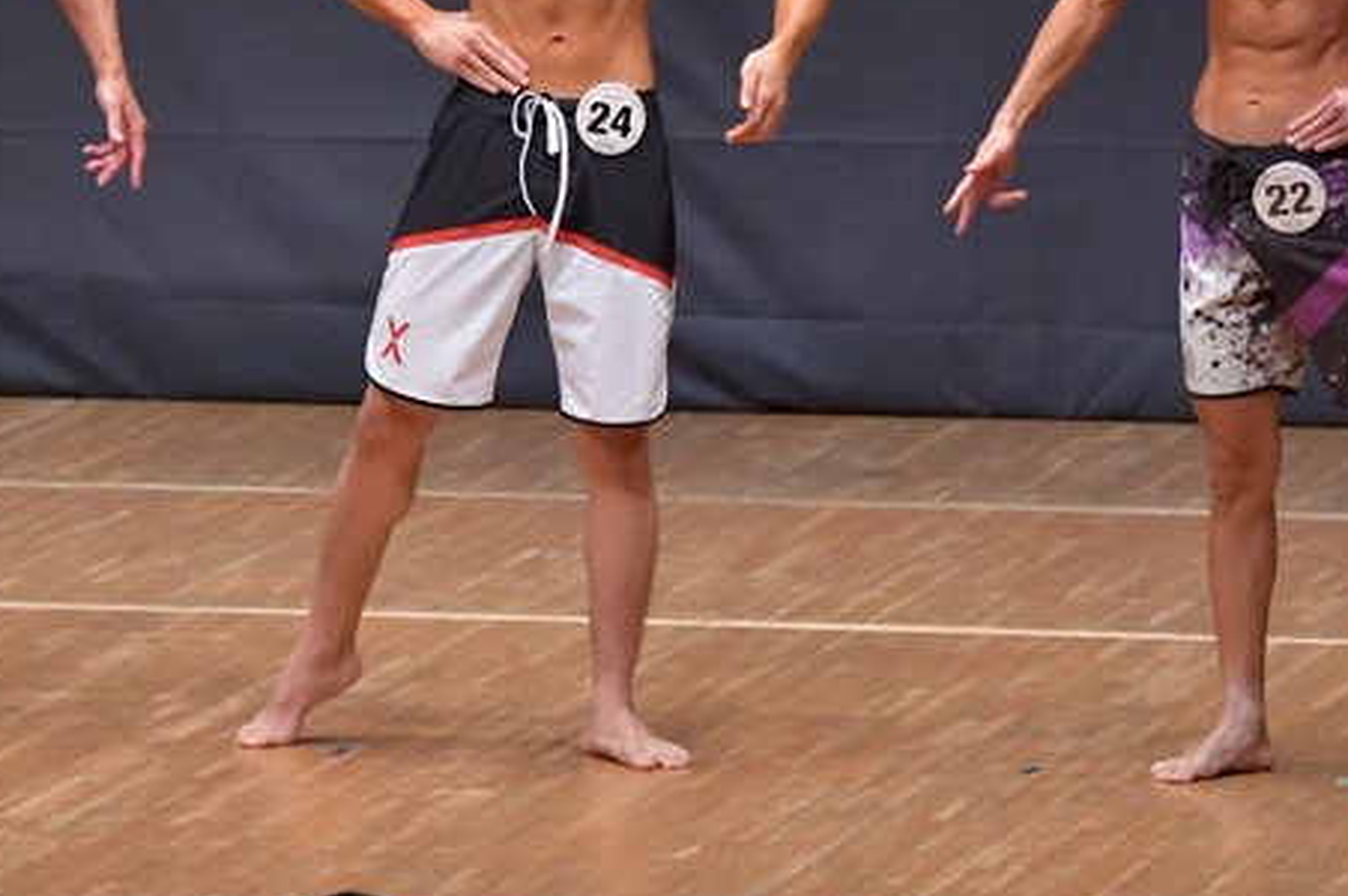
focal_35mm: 438
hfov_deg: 4.7
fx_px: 16388
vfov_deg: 3.1
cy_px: 206
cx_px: 539
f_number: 5.6
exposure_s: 1/400
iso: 6400
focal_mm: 170
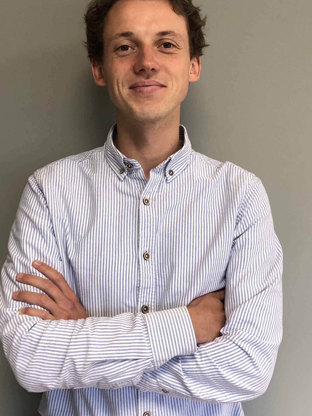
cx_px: 144
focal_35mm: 35
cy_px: 187
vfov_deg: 52.5
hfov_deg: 40.7
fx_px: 421
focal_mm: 3.99
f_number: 1.8
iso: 40
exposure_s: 1/20
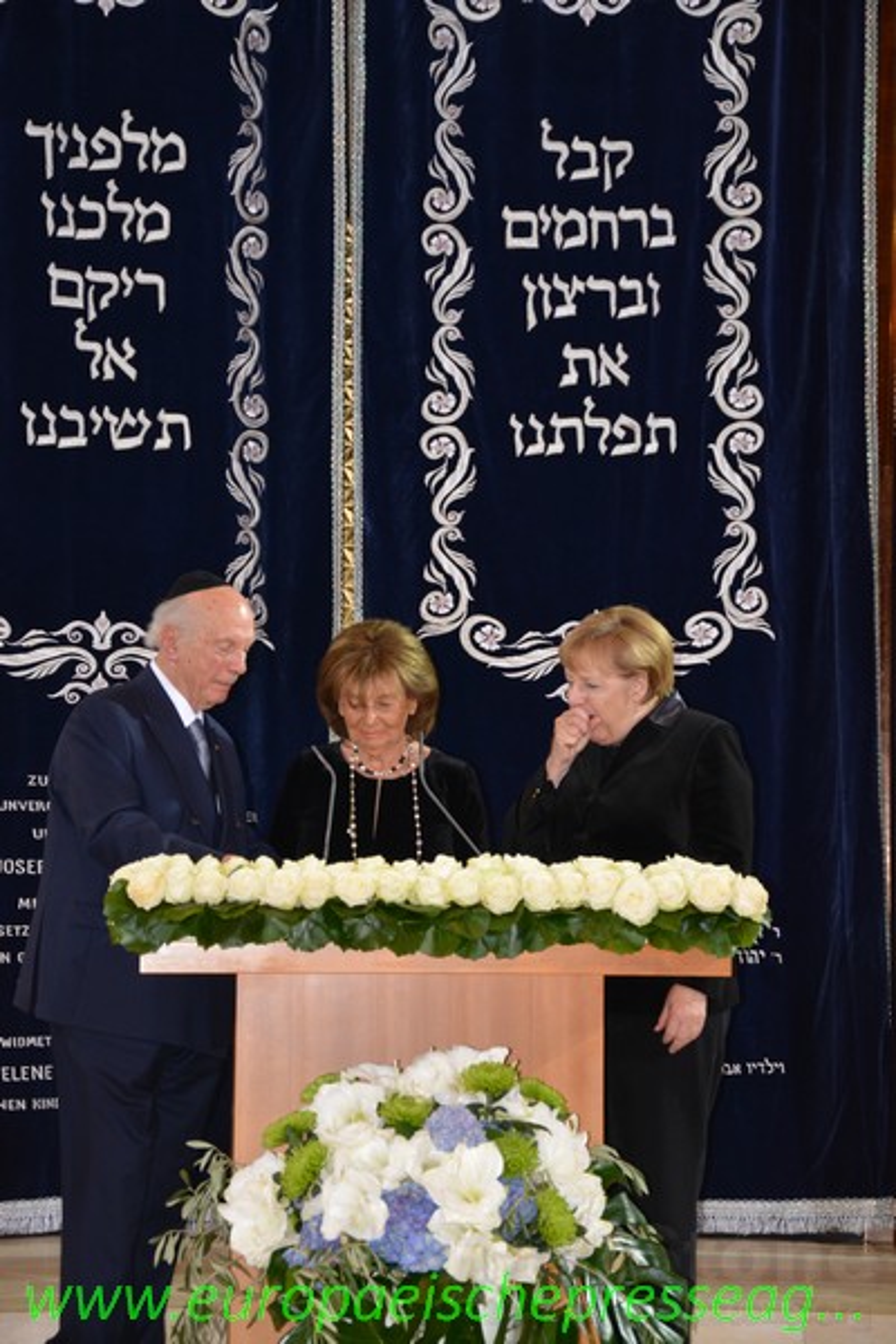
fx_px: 3920
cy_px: 672
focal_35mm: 105
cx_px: 448
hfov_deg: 13.0
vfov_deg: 19.5
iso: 1100
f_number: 5.3
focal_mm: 70
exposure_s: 1/60
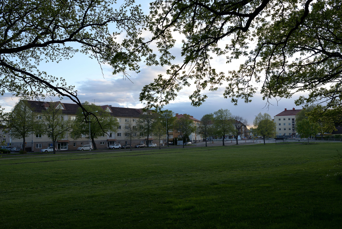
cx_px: 171
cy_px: 114
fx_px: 333
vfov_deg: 37.9
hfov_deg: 54.4
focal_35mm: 35
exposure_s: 1/400
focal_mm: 35
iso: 400
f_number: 5.6
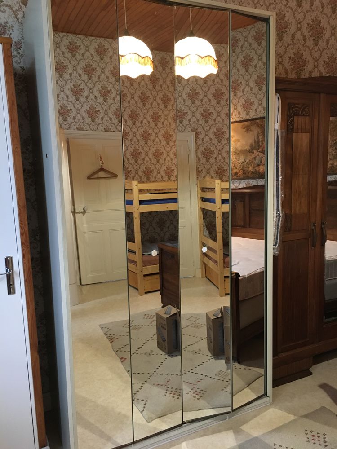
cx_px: 168
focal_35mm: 29
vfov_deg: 61.7
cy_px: 224
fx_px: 376
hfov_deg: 48.2
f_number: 2.2
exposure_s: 1/17
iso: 200
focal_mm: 4.15
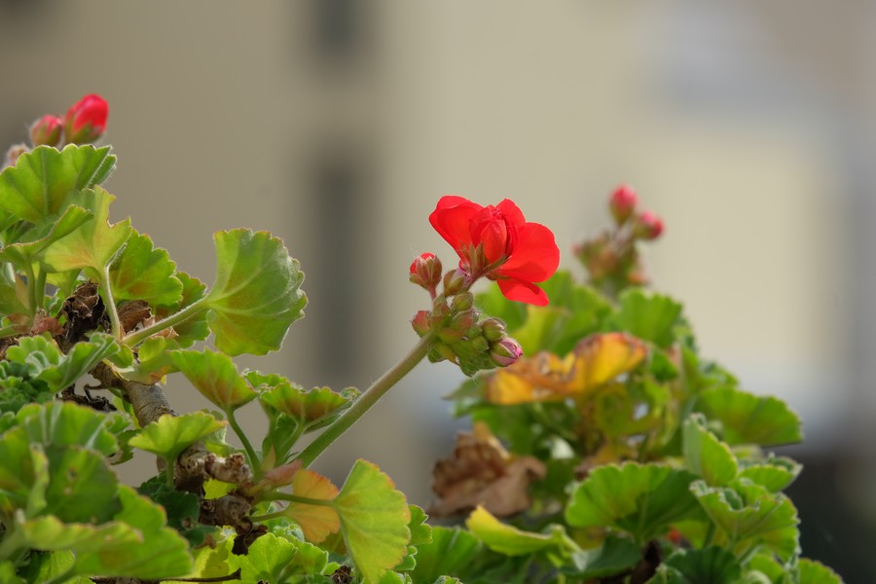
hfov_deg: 6.0
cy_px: 292
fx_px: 8394
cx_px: 438
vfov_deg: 4.0
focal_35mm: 345
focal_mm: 230
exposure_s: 1/280
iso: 200
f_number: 10
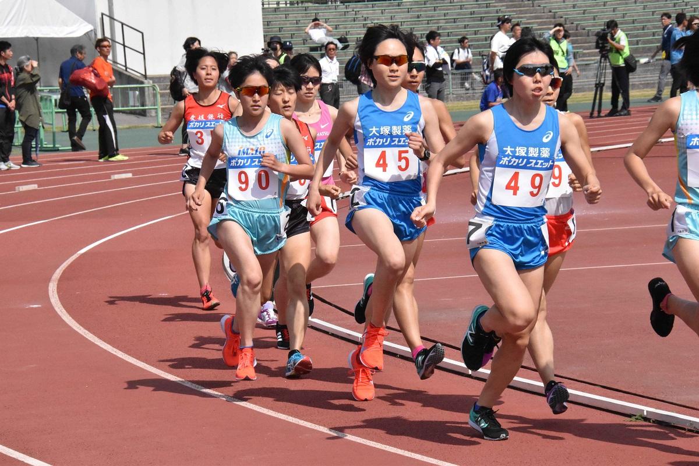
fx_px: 3058
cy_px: 233
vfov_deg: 8.7
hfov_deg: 13.0
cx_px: 350
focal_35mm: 158
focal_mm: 105
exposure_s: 1/3200
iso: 4000
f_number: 16
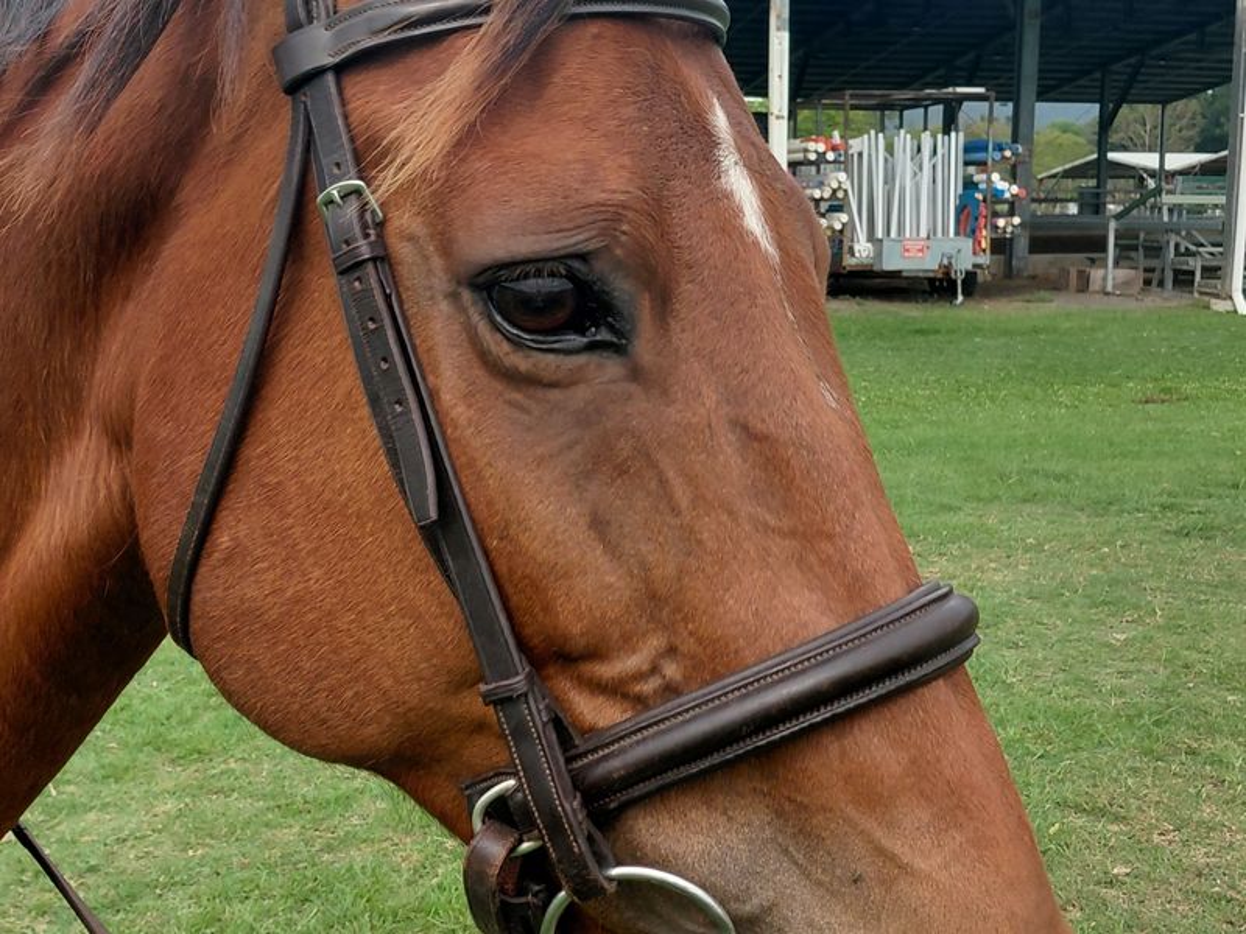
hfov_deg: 69.4
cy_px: 467
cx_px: 623
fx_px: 900
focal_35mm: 25
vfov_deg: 54.9
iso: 50
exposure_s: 1/1111
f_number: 1.8
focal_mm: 4.69
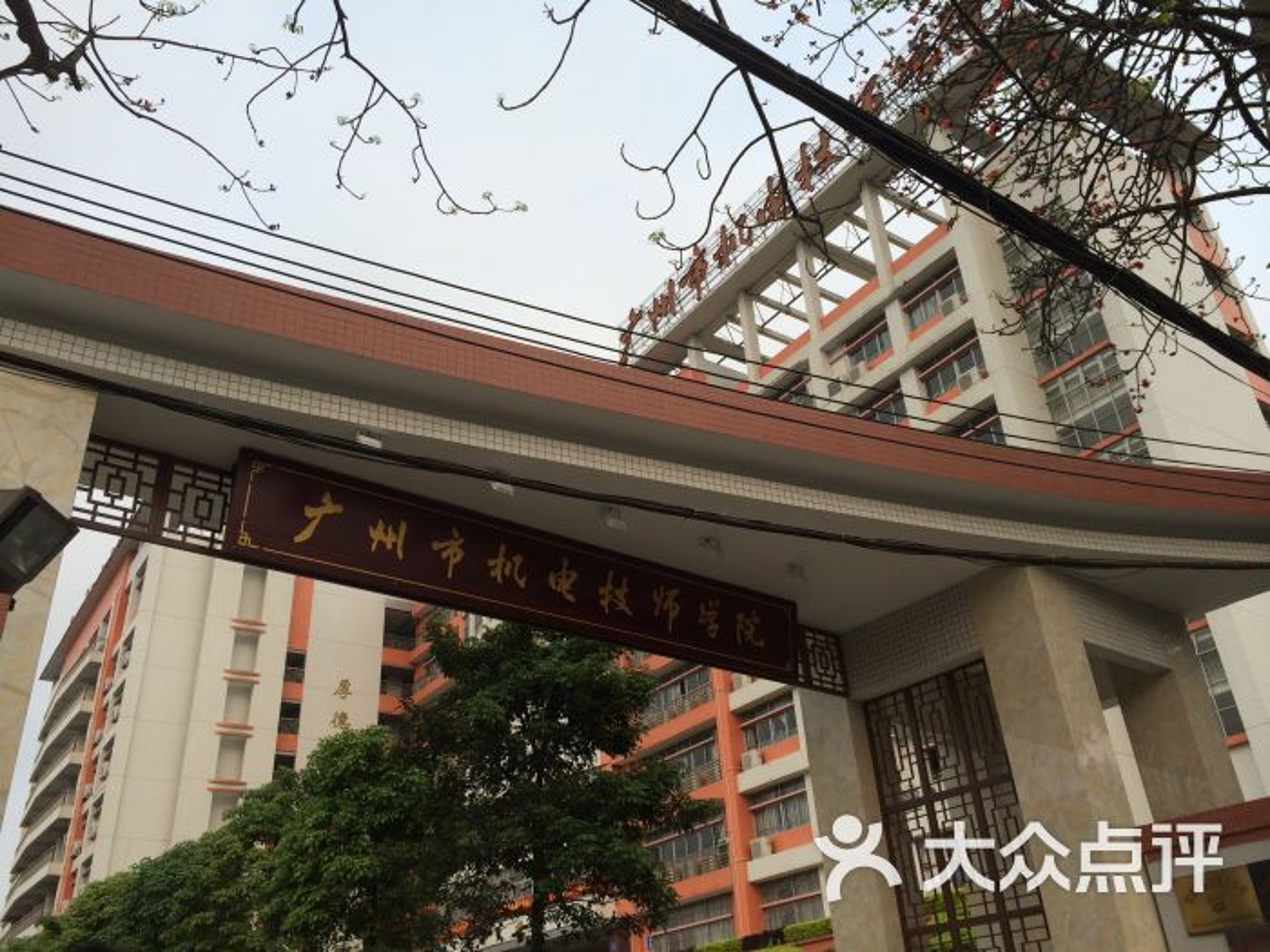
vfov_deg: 46.8
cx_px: 635
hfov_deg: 60.0
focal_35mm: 30
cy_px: 476
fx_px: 1101
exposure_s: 1/1282
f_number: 2.2
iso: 32
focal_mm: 4.12
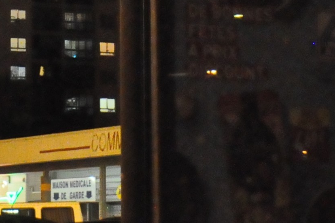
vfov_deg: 6.2
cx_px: -5
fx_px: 1990
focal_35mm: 214
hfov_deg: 9.6
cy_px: -258
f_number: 5.6
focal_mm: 28
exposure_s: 1/30
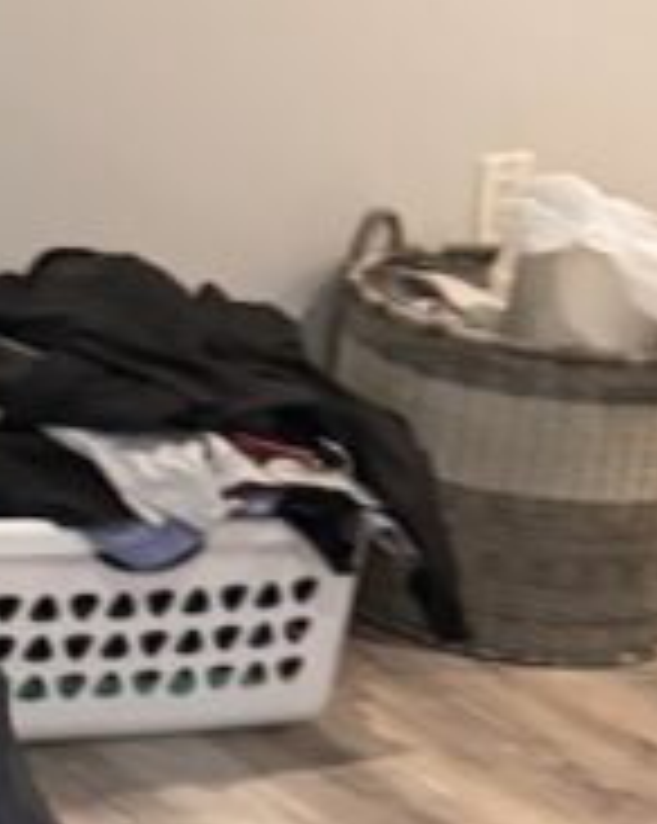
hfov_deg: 10.1
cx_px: -976
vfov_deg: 14.5
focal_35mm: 131
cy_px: 36
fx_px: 3189
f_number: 1.78
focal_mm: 6.76
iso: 640
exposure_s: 1/60
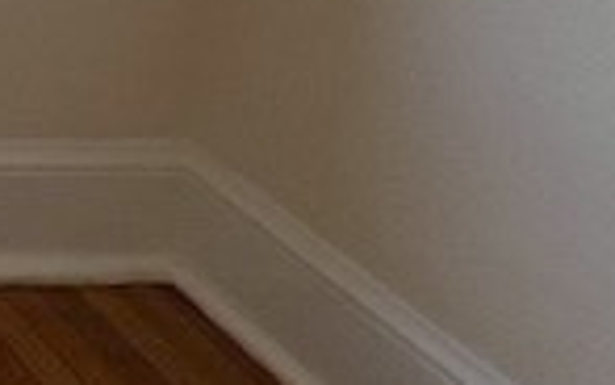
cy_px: -481
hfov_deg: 14.8
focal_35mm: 75
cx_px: -895
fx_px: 1258
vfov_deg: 13.6
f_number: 1.8
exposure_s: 1/626
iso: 32
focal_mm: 1.57
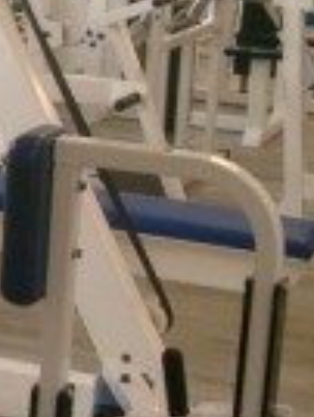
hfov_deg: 9.7
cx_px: -230
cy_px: 263
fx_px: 1772
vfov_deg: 13.4
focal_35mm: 147
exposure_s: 1/60
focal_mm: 7.6
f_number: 2.6
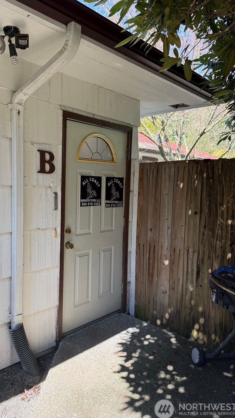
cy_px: 207
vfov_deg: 69.9
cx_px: 84
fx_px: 299
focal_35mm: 27
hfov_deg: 42.5
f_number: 1.78
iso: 100
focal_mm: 6.76
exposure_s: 1/567
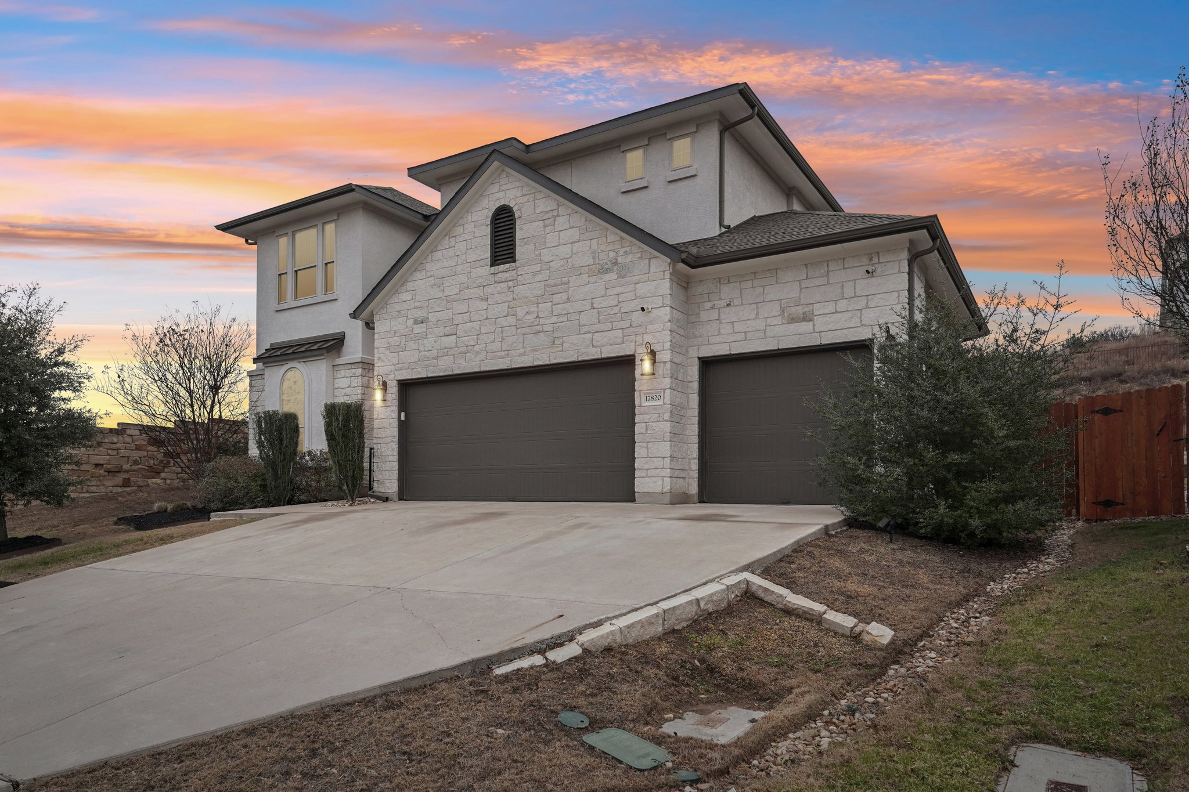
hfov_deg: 79.6
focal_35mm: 22
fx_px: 713
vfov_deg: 58.1
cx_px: 594
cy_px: 396
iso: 800
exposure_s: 1/1600
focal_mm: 21.6
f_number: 8
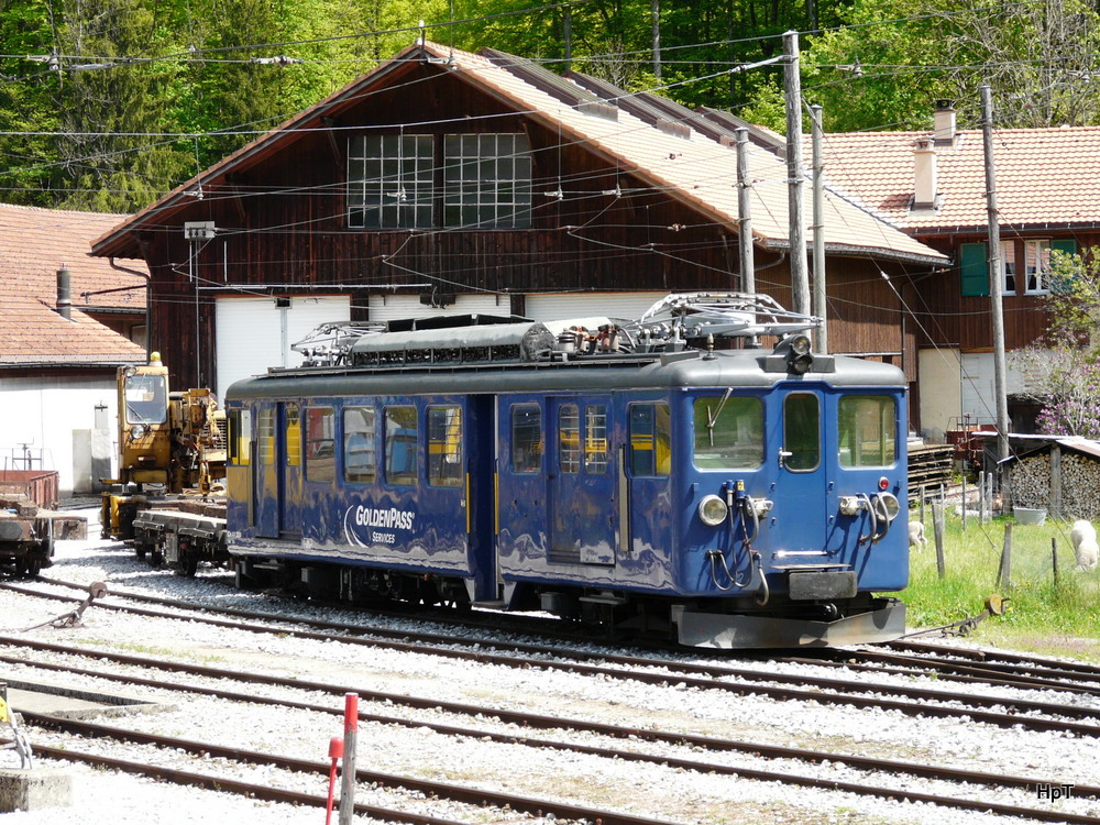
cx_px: 550
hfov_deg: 16.0
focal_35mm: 123
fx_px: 3909
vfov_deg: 12.0
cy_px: 412
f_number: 4.5
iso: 100
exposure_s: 1/250
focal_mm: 20.2
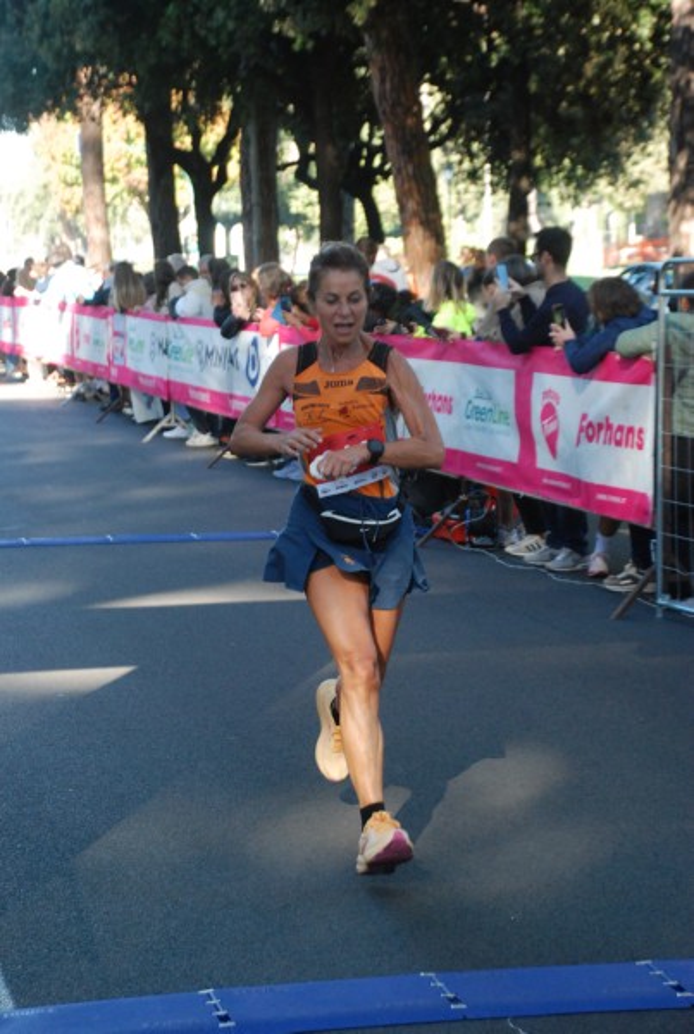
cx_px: 347
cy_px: 517
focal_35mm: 93
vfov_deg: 21.9
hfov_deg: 14.8
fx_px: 2675
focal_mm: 62
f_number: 5.3
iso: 1000
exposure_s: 1/250
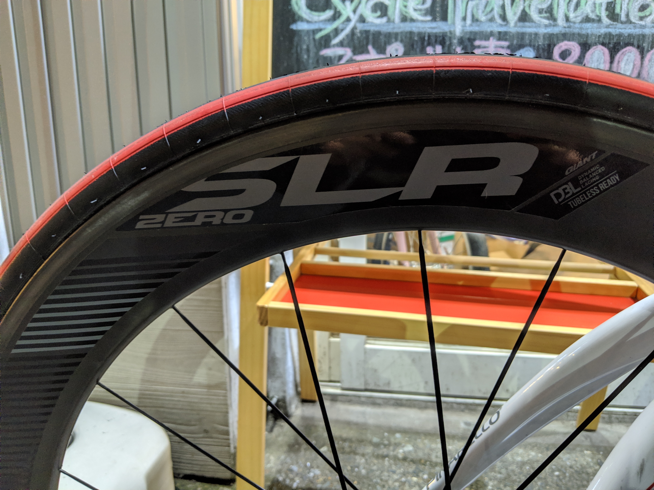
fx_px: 510
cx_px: 327
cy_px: 245
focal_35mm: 27
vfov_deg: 51.4
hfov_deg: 65.3
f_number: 1.8
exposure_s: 1/14.3
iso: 312
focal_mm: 4.44
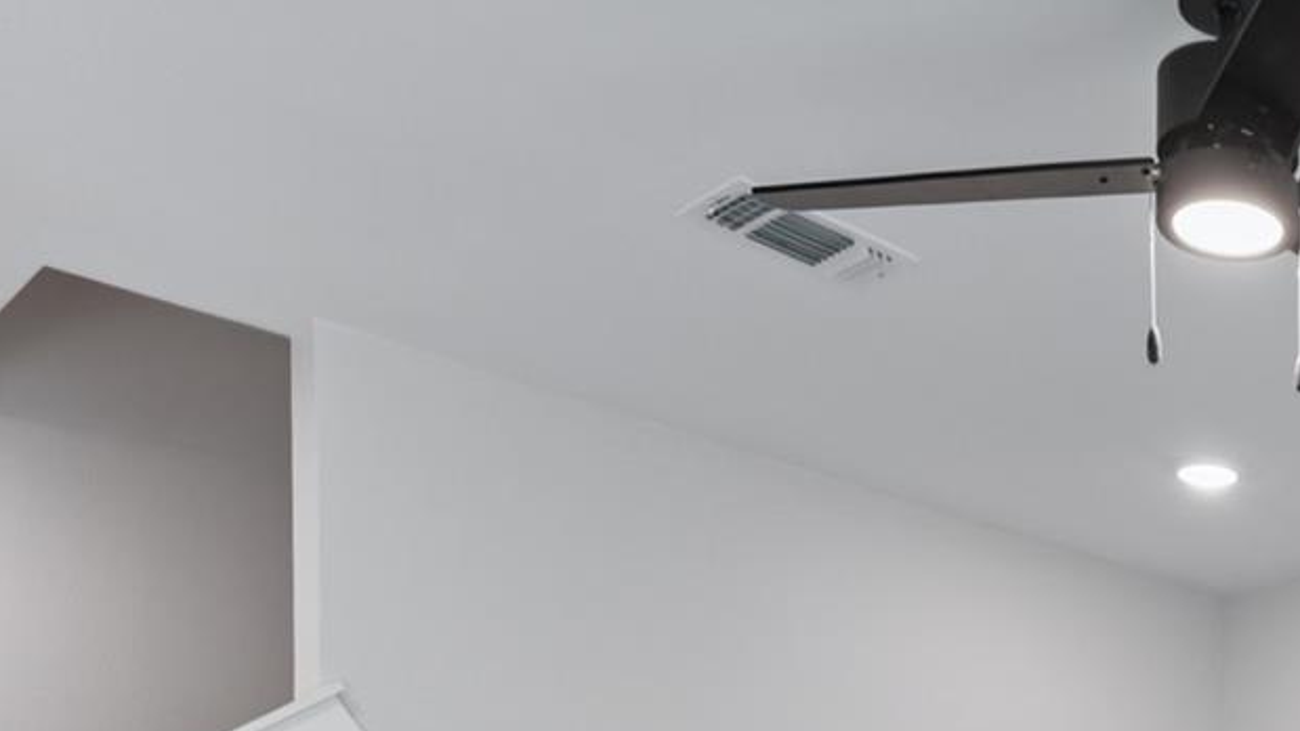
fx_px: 1792
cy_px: 1112
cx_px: 1460
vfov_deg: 19.8
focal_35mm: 52
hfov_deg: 34.1
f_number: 8
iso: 140
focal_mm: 15
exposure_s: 1/8
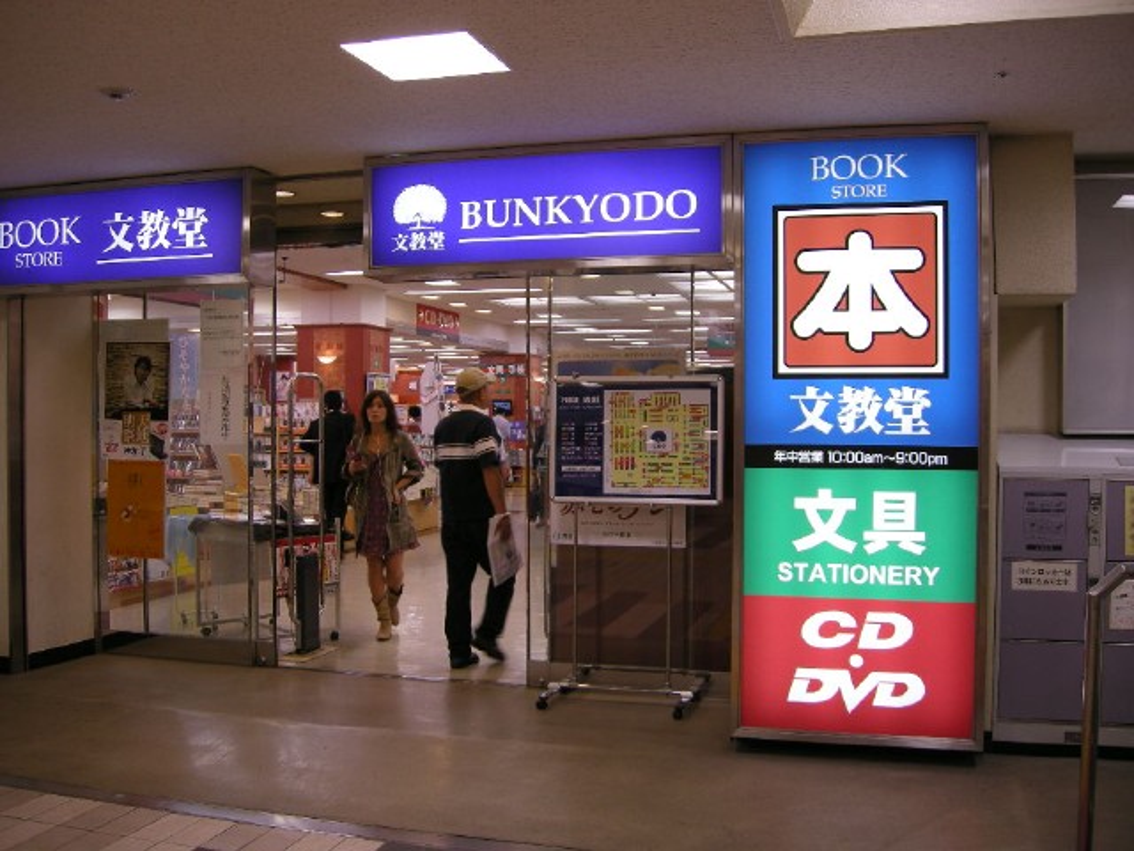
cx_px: 567
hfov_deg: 51.4
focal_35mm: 36
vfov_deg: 39.7
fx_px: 1179
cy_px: 426
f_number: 2.7
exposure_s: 1/40.4
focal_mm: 7.5
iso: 82
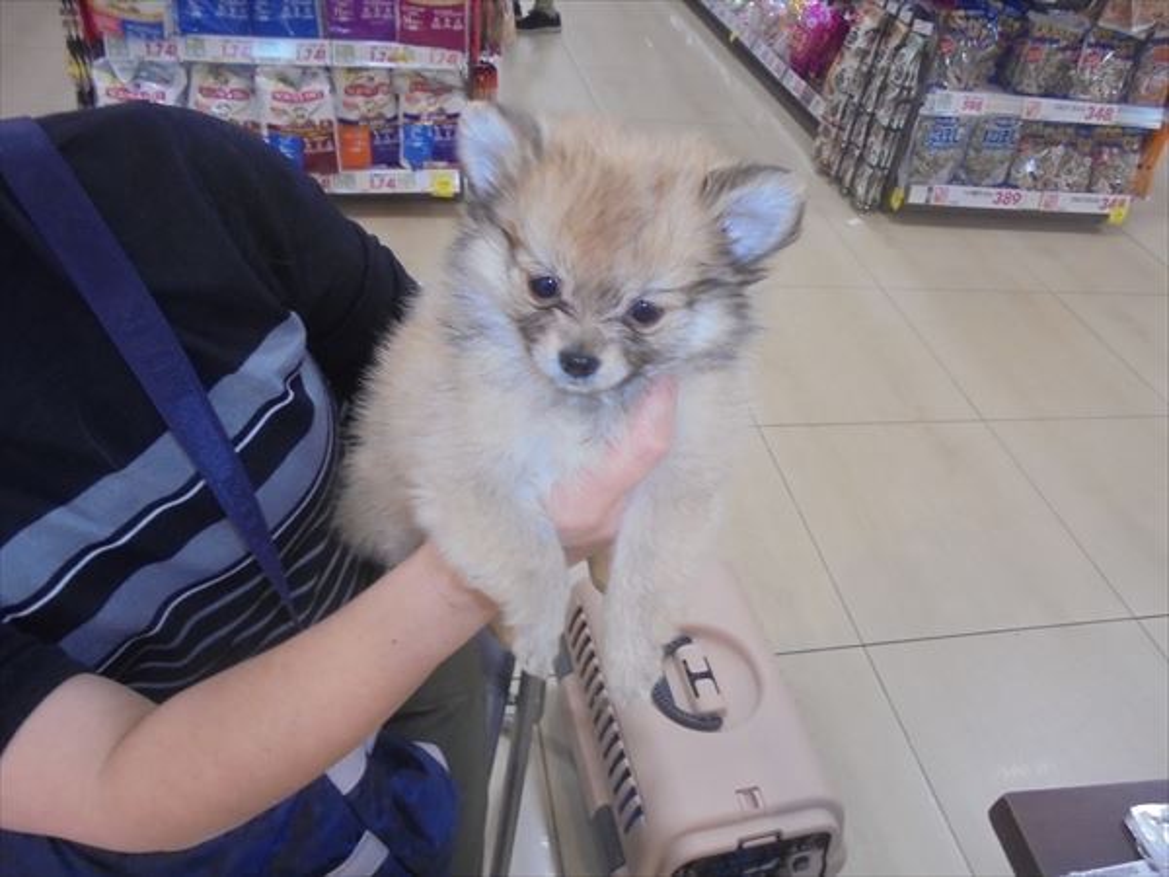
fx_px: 878
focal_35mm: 26
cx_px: 584
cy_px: 438
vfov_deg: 53.1
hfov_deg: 67.3
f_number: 3.5
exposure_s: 1/30
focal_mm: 4.6
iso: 320
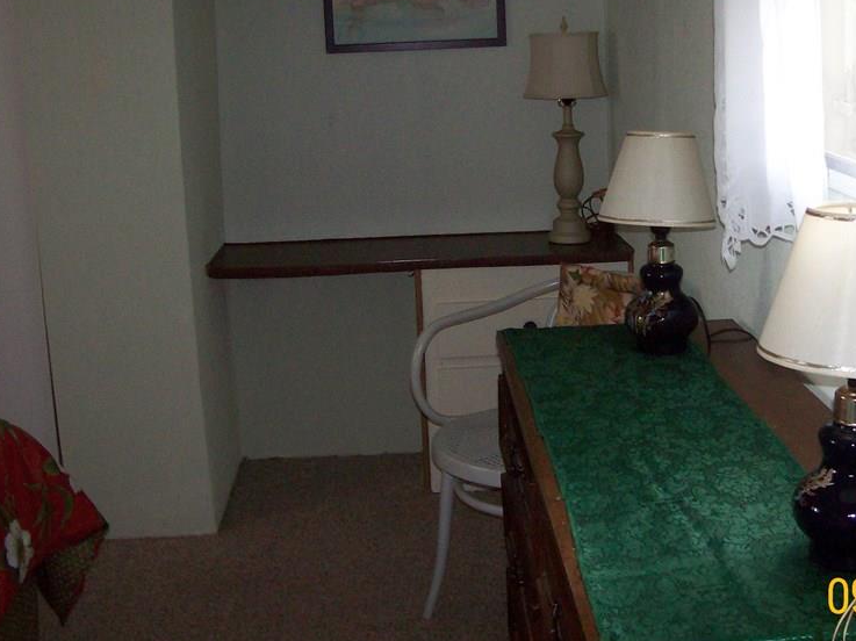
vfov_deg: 29.0
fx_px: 1236
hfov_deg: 38.0
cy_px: 260
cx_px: 525
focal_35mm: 50
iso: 140
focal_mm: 6
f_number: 2.7
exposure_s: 1/64
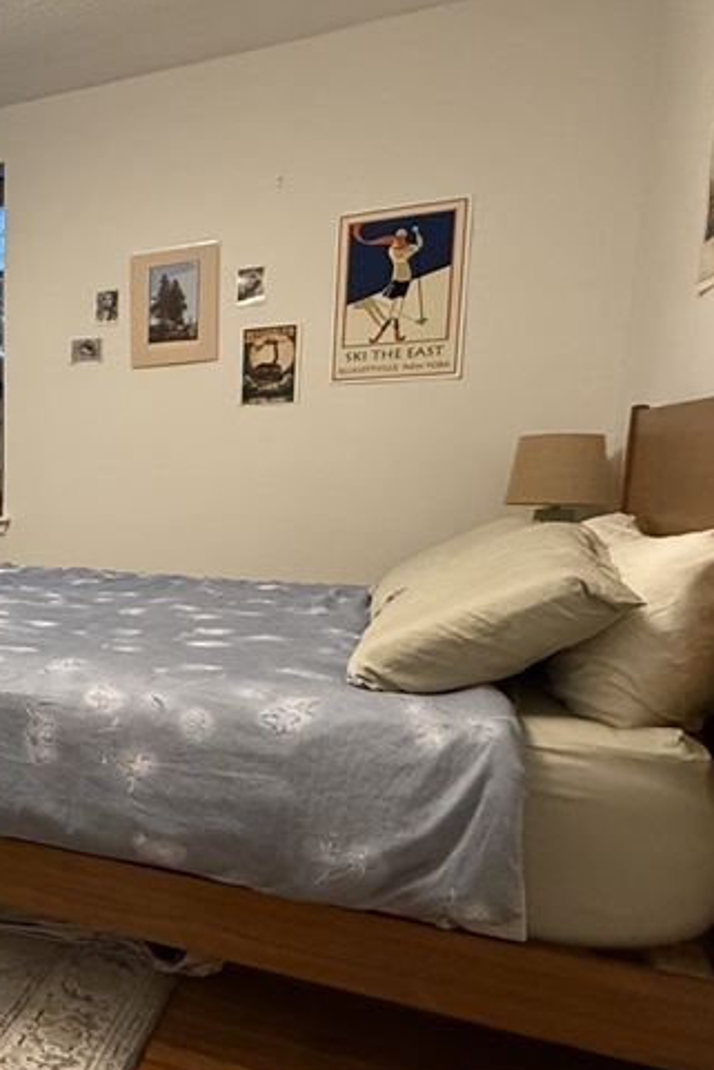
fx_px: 922
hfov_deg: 35.3
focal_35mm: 31
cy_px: 603
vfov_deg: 60.1
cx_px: -98
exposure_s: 1/60
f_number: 2.2
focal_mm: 2.22
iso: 500
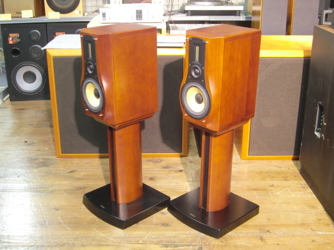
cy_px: 125
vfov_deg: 31.5
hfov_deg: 41.2
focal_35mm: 46
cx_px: 167
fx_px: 444
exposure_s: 1/6
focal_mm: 8.2
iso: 200
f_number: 3.3
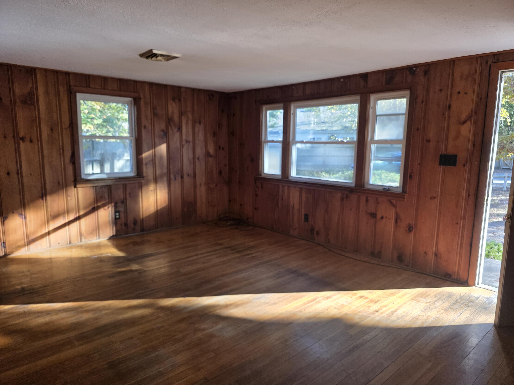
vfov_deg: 58.9
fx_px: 342
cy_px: 192
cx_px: 257
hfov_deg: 73.9
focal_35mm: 23
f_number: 1.7
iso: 125
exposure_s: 1/180
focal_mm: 6.3
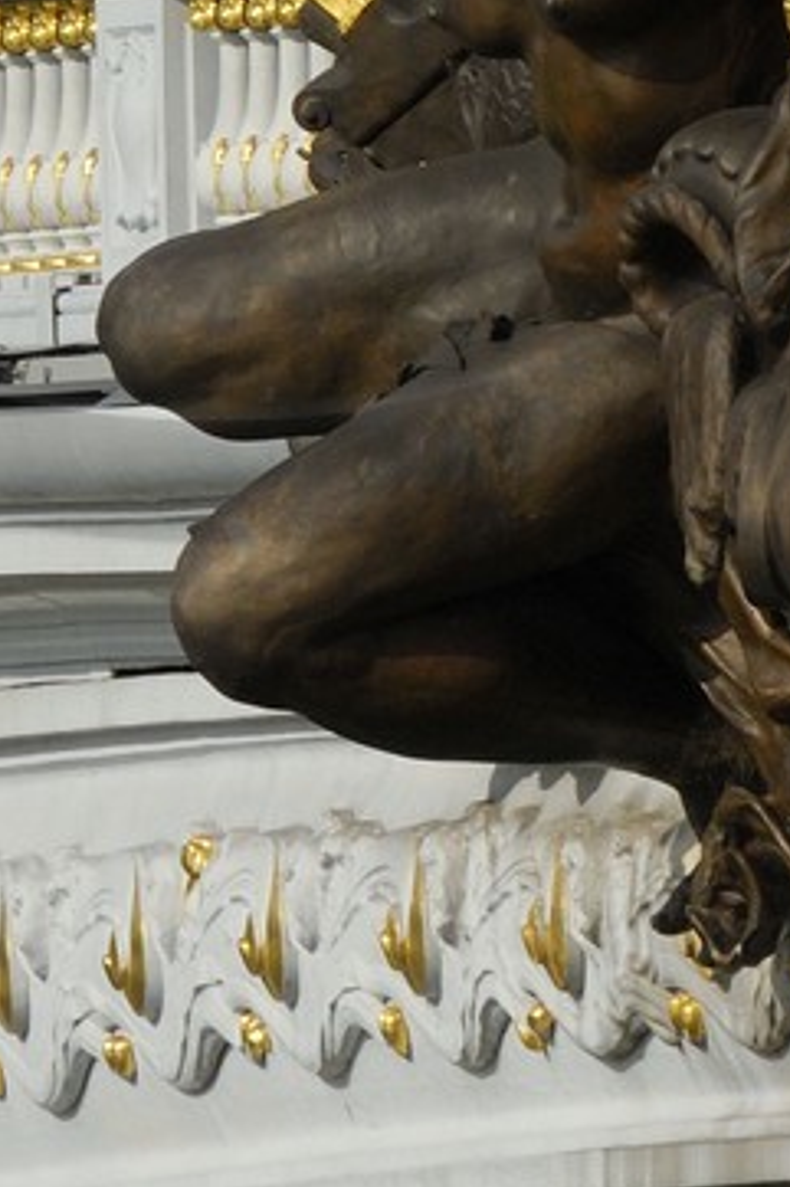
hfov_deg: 1.0
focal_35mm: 1325
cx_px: 216
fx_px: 43653
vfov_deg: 1.6
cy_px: -479
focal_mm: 200
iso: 100
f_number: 13
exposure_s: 1/320
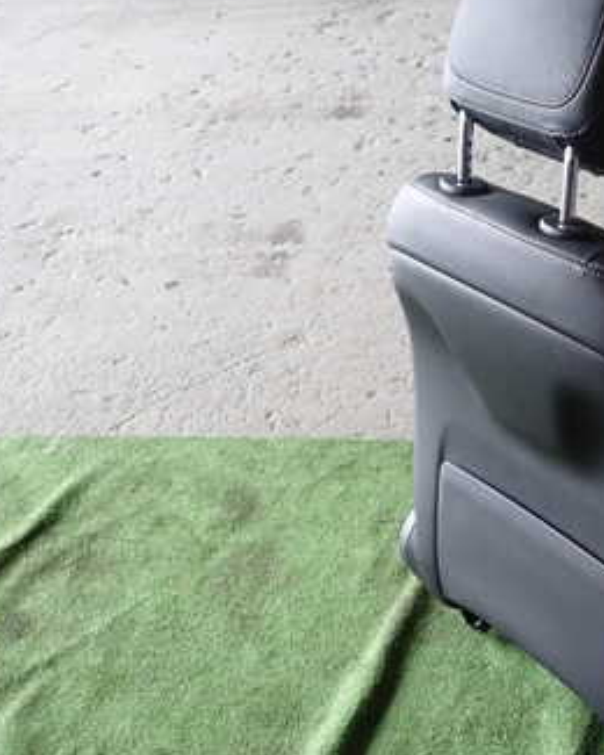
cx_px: 590
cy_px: 355
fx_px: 1006
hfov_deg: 31.2
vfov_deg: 41.1
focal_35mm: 45
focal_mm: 4.5
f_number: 2
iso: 100
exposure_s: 1/60
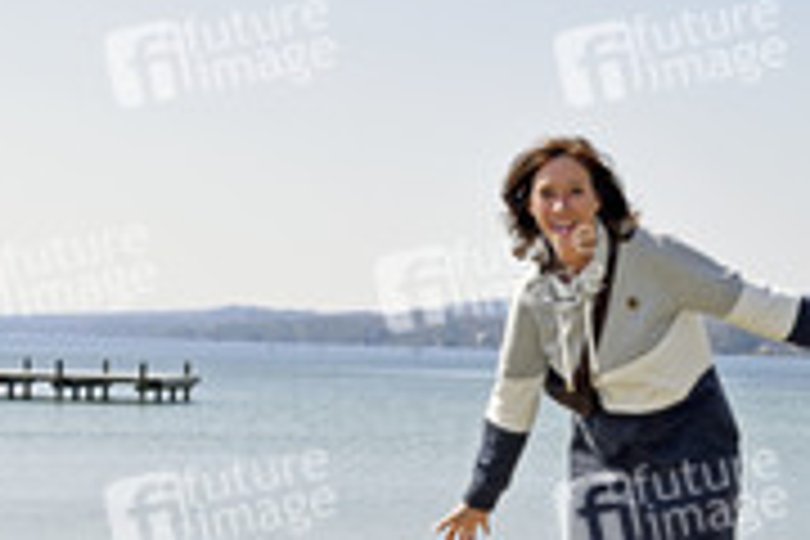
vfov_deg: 13.6
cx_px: 551
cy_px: 392
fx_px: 2250
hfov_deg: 20.3
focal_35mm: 100
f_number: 9
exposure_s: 1/160
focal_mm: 40
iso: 125
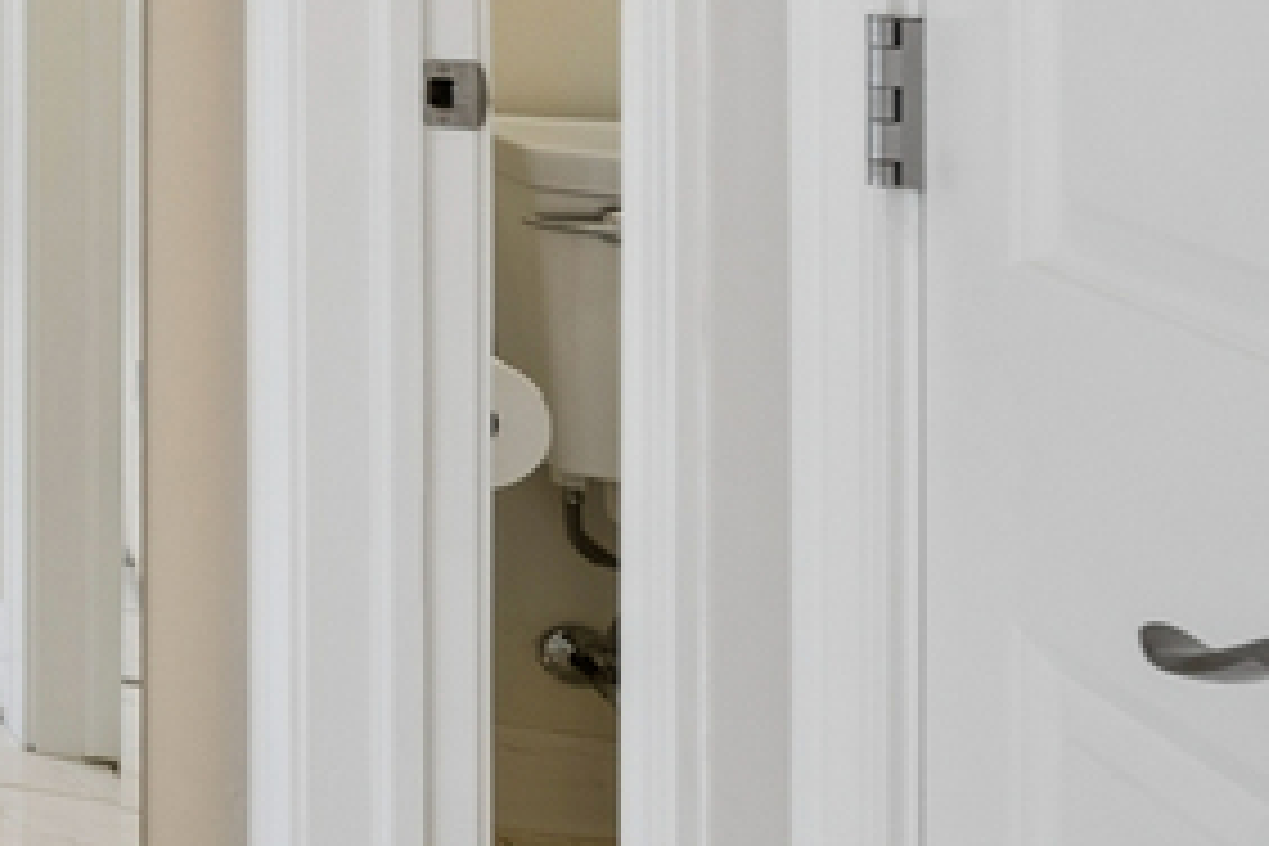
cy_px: -405
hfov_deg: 14.7
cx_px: -1782
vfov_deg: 14.8
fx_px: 3031
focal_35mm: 86
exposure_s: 1/40
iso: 400
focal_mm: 15
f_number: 8
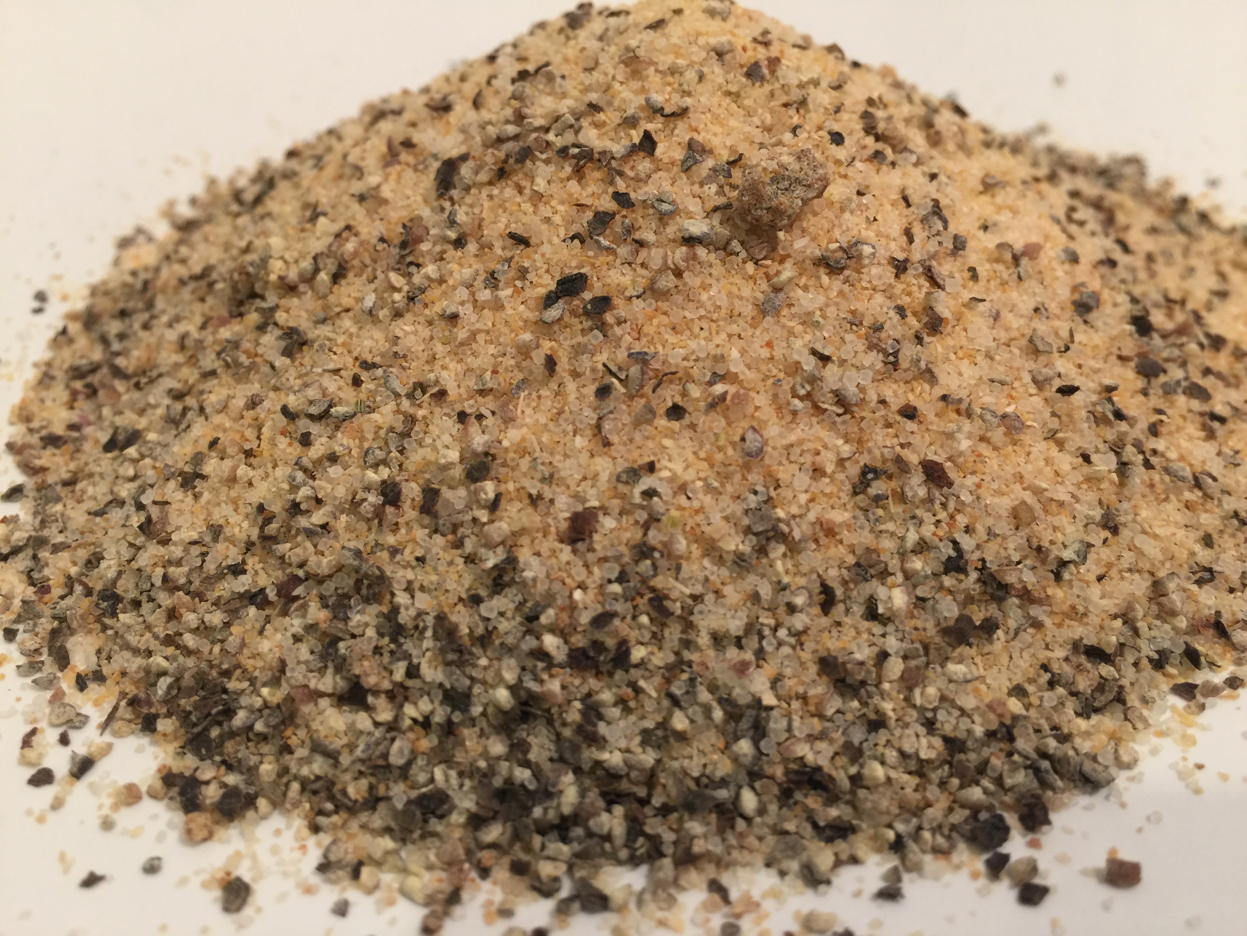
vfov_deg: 48.2
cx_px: 624
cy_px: 468
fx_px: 1045
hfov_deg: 61.7
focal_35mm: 29
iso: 50
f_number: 2.2
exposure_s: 1/15
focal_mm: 4.15
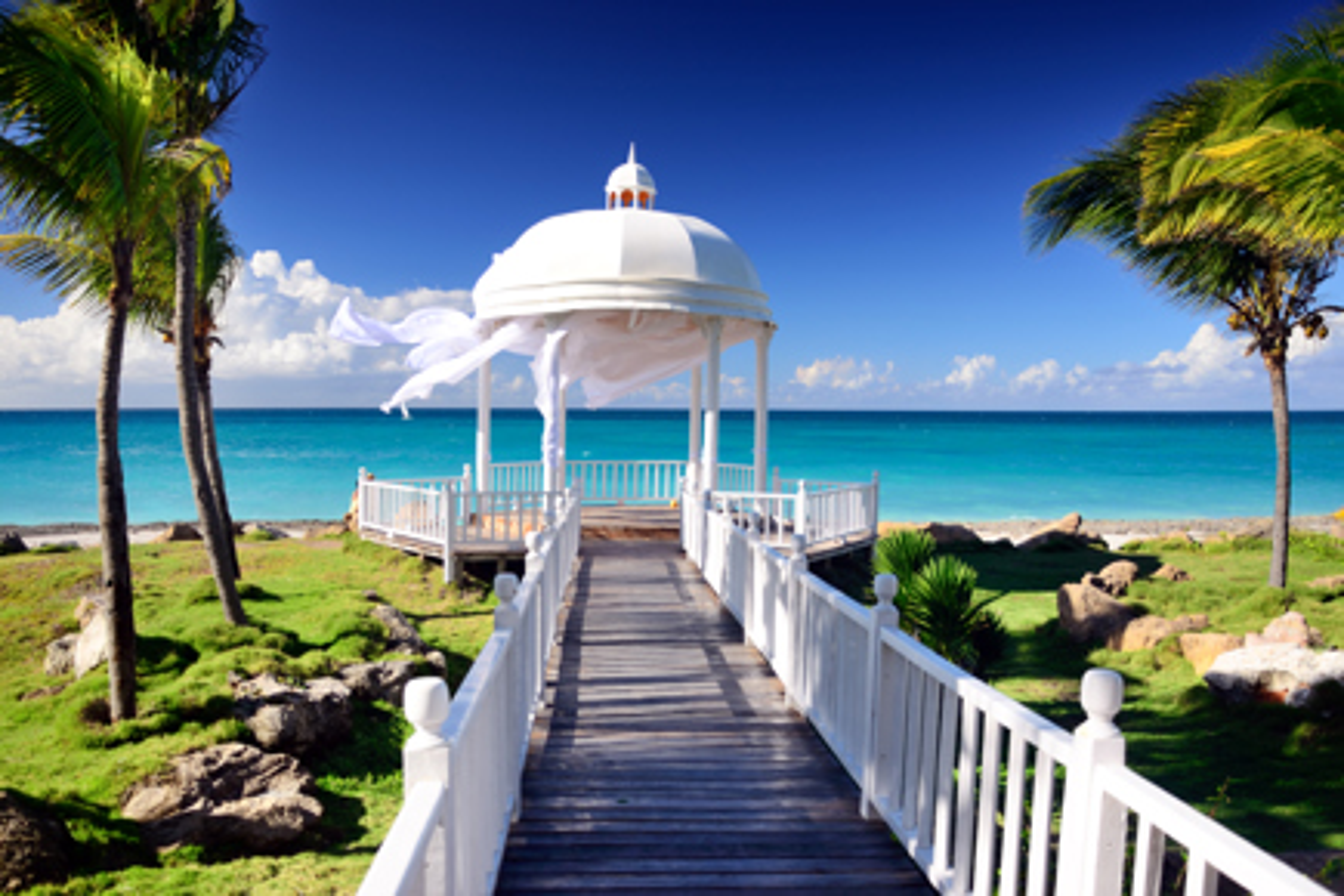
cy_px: 448
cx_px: 672
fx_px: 1008
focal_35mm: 27
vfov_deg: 47.9
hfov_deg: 67.4
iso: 100
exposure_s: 1/200
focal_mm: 18
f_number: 4
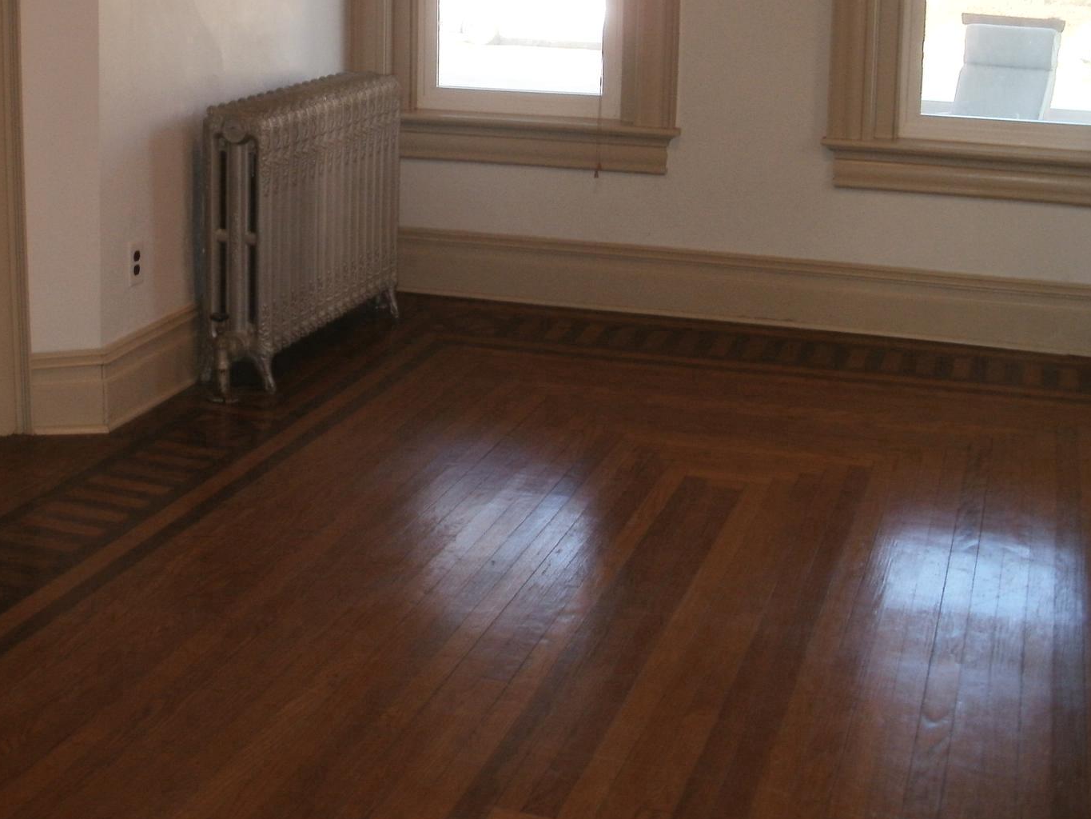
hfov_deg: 35.1
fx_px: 1702
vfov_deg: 26.8
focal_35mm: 54
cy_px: 229
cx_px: 328
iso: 100
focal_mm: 6.3
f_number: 3.5
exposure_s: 1/30
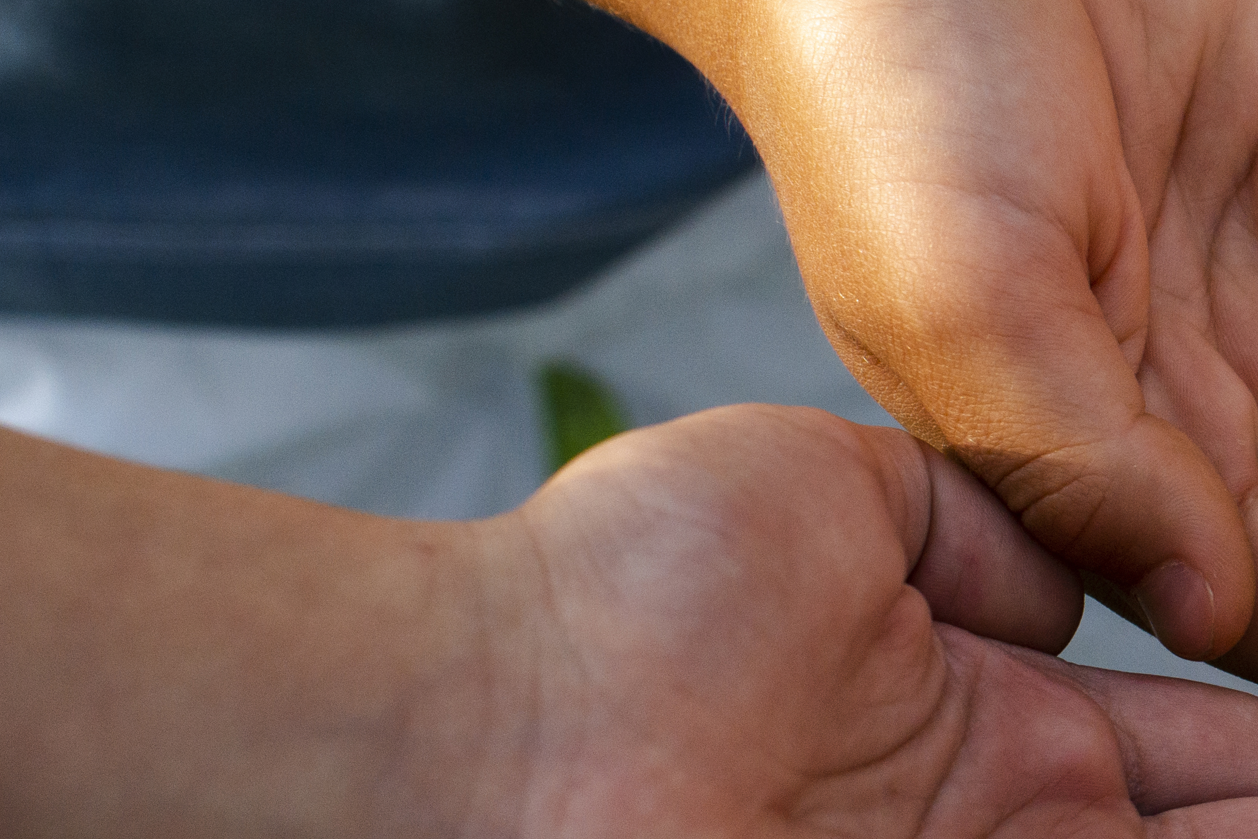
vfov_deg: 8.8
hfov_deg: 12.6
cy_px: 452
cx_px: 1828
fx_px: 5452
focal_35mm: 156
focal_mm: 50
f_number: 5.6
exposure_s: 1/160
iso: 500
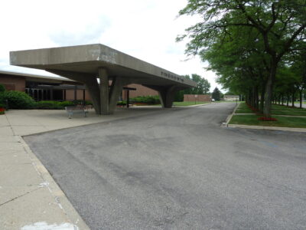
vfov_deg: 54.9
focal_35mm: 25
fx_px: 221
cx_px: 153
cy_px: 115
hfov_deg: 69.4
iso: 80
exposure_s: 1/200
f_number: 4
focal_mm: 4.1
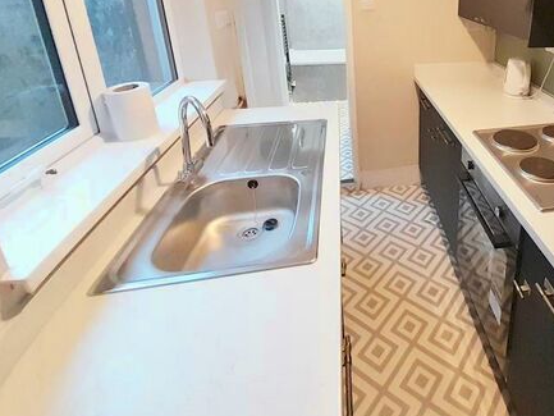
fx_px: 336
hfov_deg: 73.3
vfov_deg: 59.5
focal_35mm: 21
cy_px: 95
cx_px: 417
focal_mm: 1.13
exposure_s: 1/25
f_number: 2.2
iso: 250
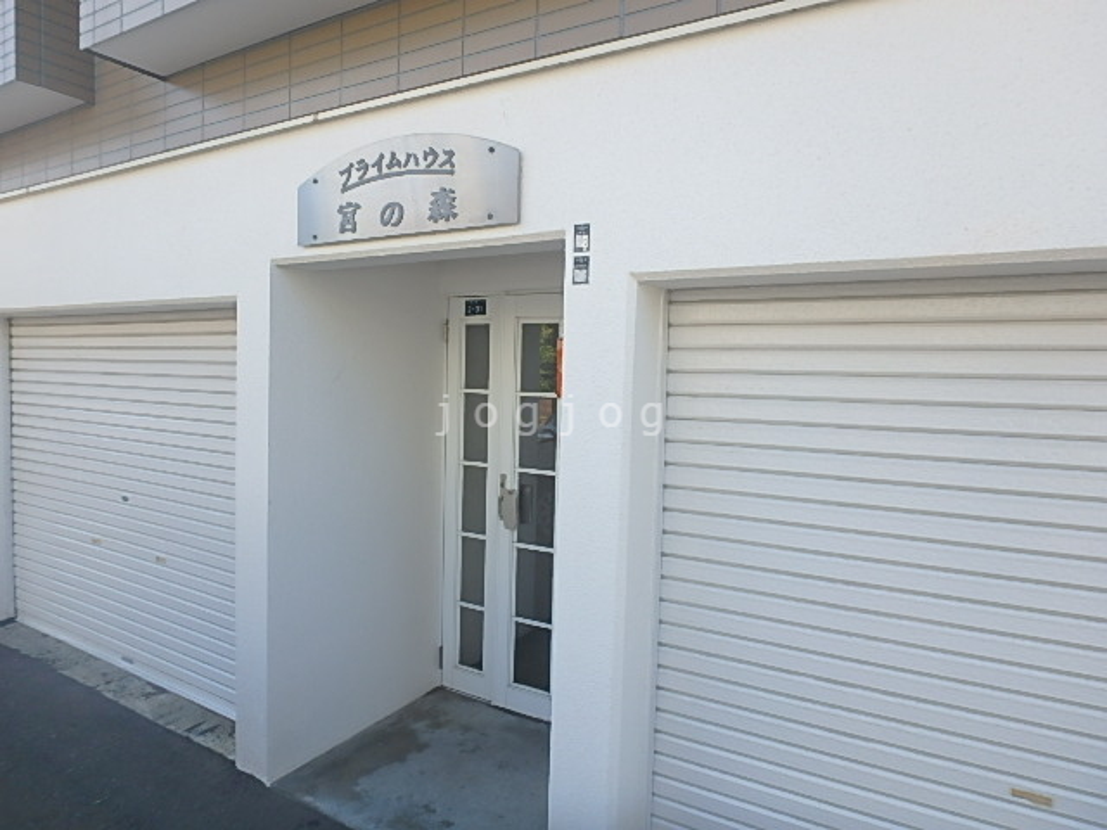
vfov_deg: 63.4
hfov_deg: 79.0
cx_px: 554
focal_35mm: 21
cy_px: 415
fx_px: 672
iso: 125
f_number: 3.5
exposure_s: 1/320
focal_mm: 3.7
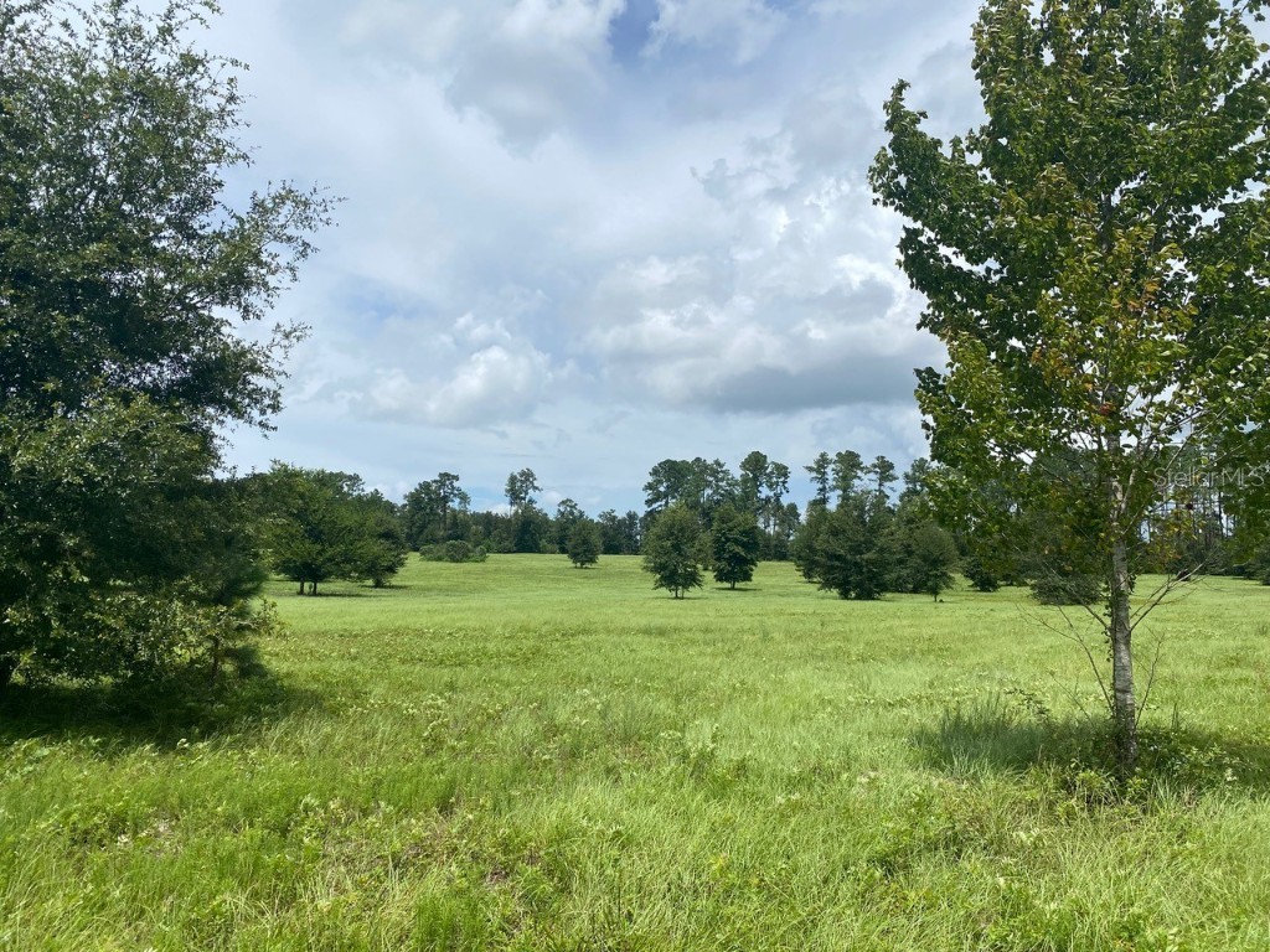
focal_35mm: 26
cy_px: 476
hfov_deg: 67.3
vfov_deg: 53.1
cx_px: 635
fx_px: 954
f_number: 1.8
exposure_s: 1/6061
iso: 32
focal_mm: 4.25
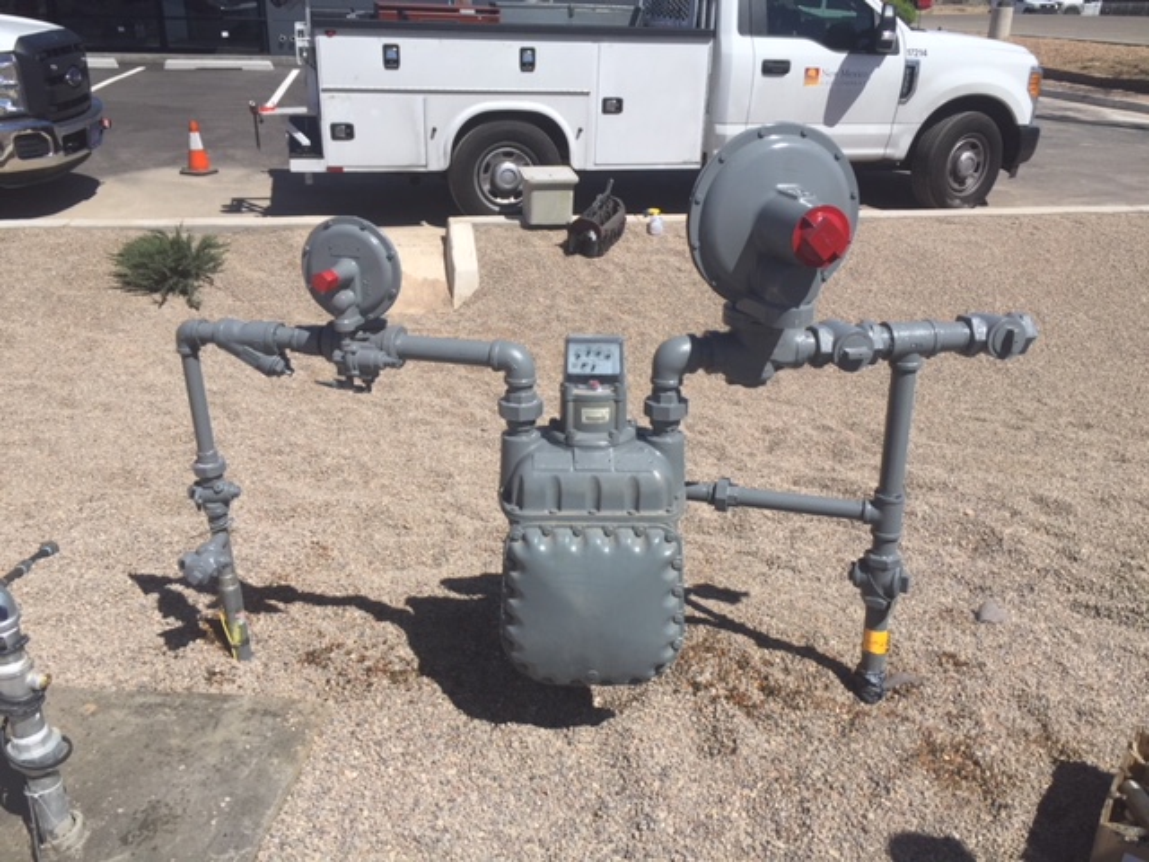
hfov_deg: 61.7
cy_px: 431
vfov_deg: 48.2
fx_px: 963
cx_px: 574
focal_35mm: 29
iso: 32
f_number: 2.2
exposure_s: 1/3300
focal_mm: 4.15
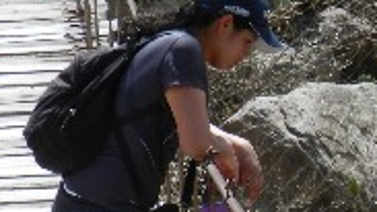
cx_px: 359
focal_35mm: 599
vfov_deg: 2.0
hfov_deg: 3.6
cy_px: 168
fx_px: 5989
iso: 160
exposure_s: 1/400
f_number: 5.3
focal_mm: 28.4
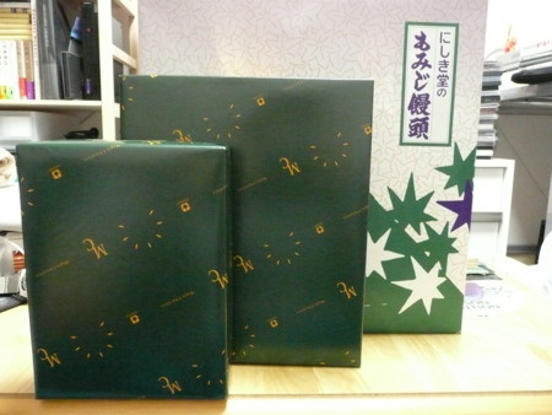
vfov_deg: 49.8
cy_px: 208
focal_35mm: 28
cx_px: 276
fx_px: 447
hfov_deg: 63.4
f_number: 3.3
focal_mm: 4.6
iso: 1250
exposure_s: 1/8
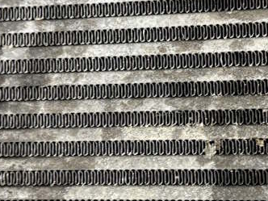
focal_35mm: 74
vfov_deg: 19.9
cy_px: 110
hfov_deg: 26.3
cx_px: 153
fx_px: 573
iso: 400
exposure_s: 1/50
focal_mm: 6.76
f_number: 1.78
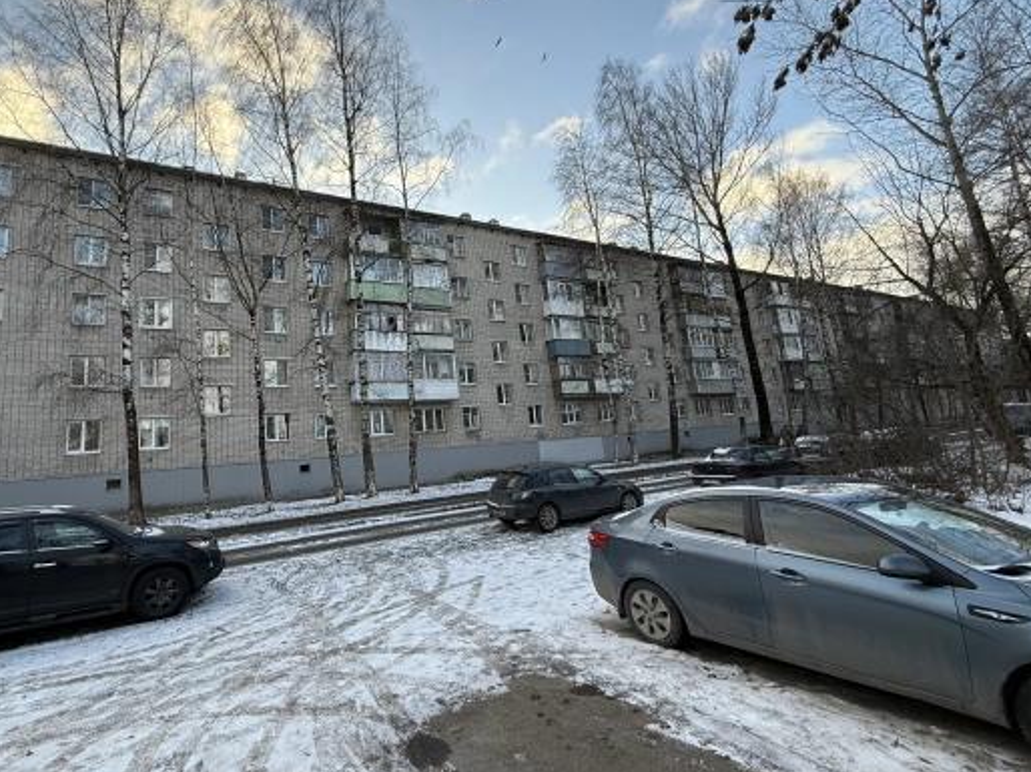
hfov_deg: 90.2
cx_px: 425
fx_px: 506
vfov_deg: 74.6
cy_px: 361
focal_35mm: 17
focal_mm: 2.22
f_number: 2.2
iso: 64
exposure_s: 1/285
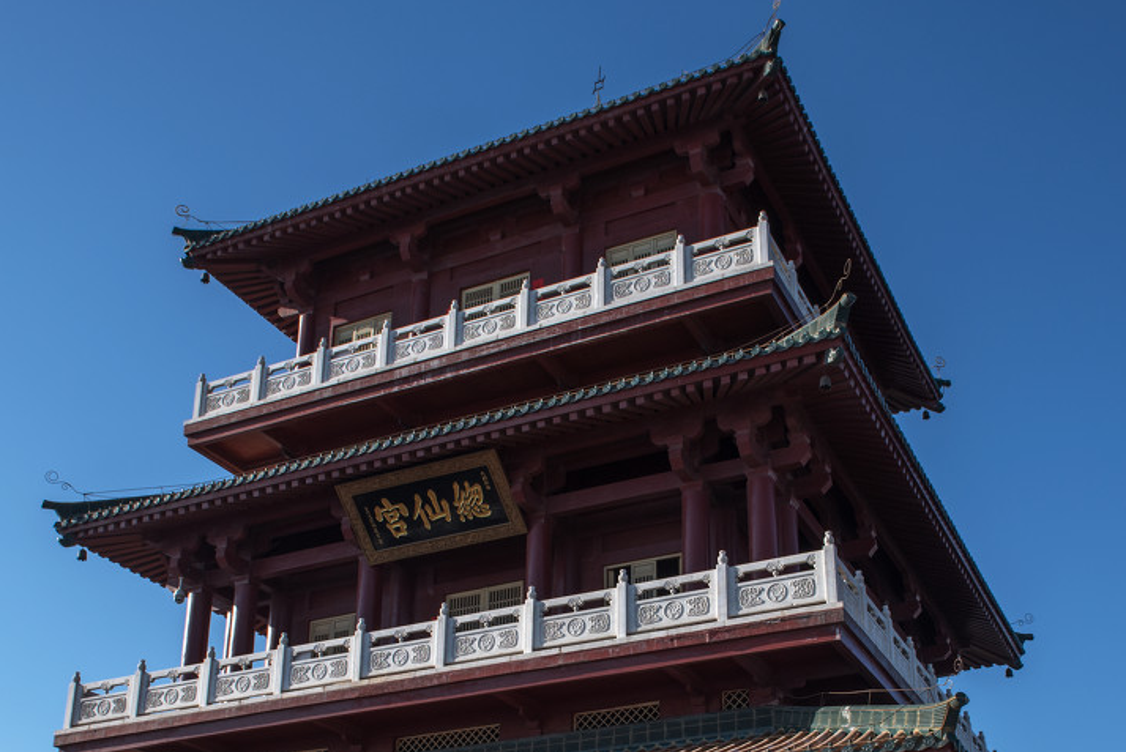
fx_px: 1346
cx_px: 604
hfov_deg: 45.4
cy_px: 642
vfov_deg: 30.2
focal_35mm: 43
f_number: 9
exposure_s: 1/500
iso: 160
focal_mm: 24
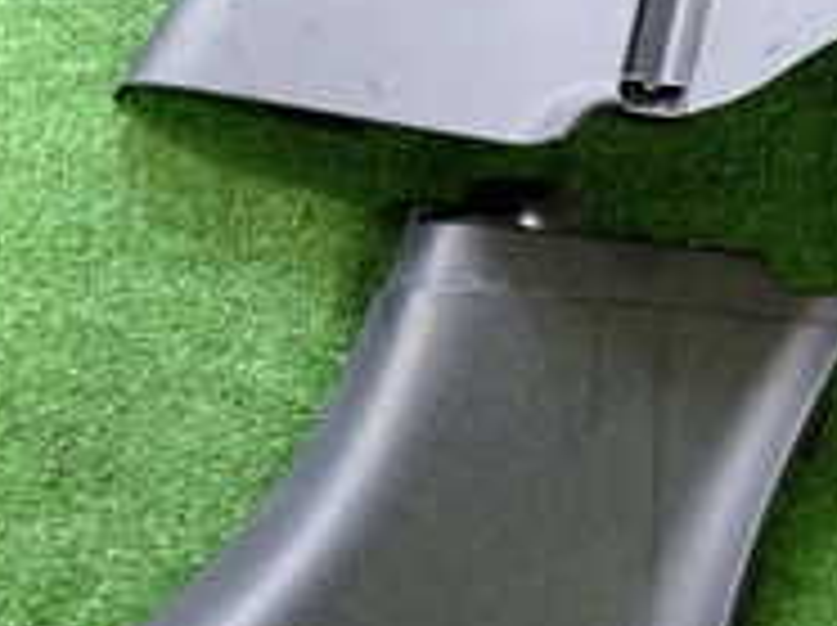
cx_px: 562
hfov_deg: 20.2
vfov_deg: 15.1
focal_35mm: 97
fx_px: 2342
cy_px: 86
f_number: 2.3
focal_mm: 5.4
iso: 250
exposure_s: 1/30
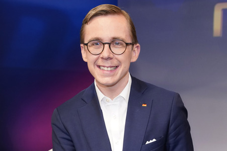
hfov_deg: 49.6
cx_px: 114
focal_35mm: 39
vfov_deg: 34.2
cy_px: 76
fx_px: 246
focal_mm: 39
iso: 2000
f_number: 5
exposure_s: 1/125
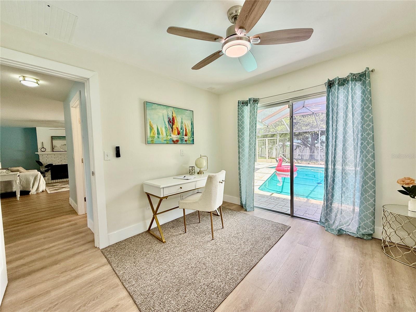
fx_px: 168
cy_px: 156
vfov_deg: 85.7
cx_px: 208
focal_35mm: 14
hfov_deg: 102.1
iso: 50
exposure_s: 1/142
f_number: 2.2
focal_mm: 2.22
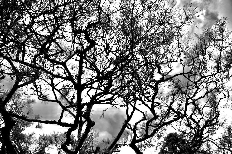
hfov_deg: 65.6
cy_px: 77
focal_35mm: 28
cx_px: 116
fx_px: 180
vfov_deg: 46.2
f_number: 5.6
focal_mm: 18.3
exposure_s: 1/1600
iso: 200
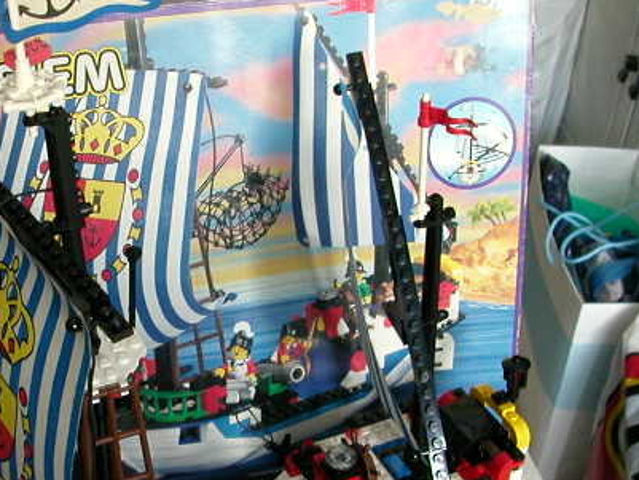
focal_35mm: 59
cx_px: 172
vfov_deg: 24.6
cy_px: 343
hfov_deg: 32.2
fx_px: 1089
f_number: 2.7
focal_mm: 5.6
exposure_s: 1/24
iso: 234
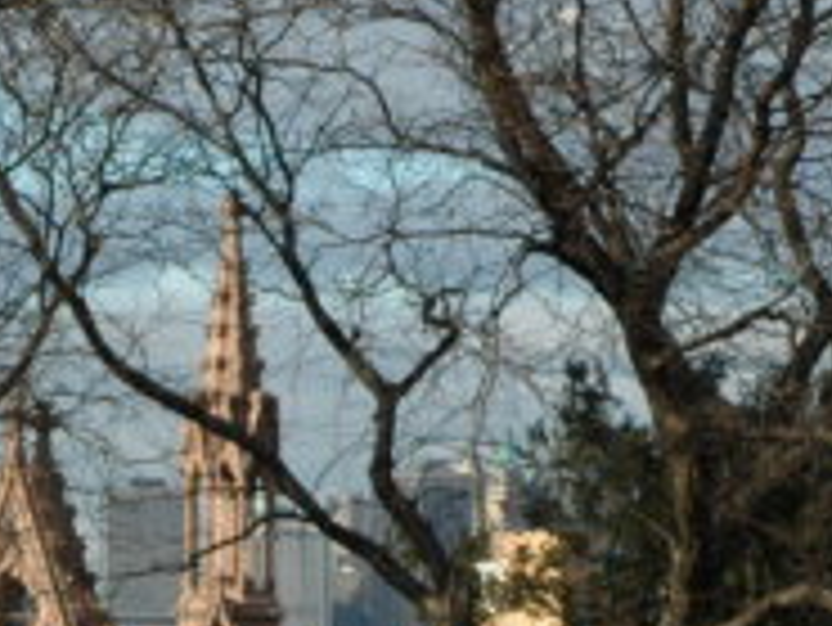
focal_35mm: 240
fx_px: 5772
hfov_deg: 8.2
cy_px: 696
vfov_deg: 6.2
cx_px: -121
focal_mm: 44
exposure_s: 1/320
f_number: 10
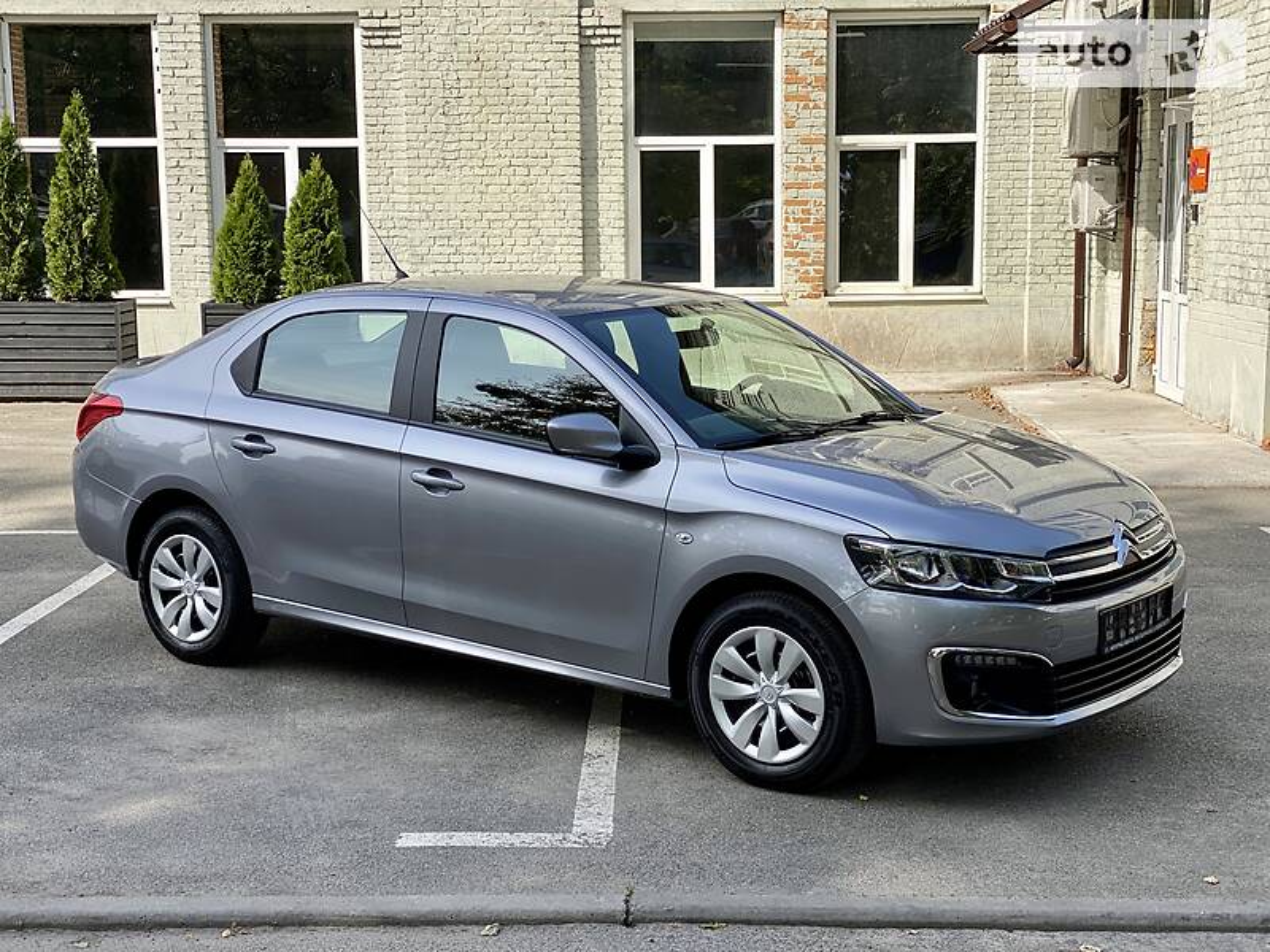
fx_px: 1908
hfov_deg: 36.8
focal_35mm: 52
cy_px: 476
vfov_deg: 28.0
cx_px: 635
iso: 20
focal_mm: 6
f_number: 2
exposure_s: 1/922
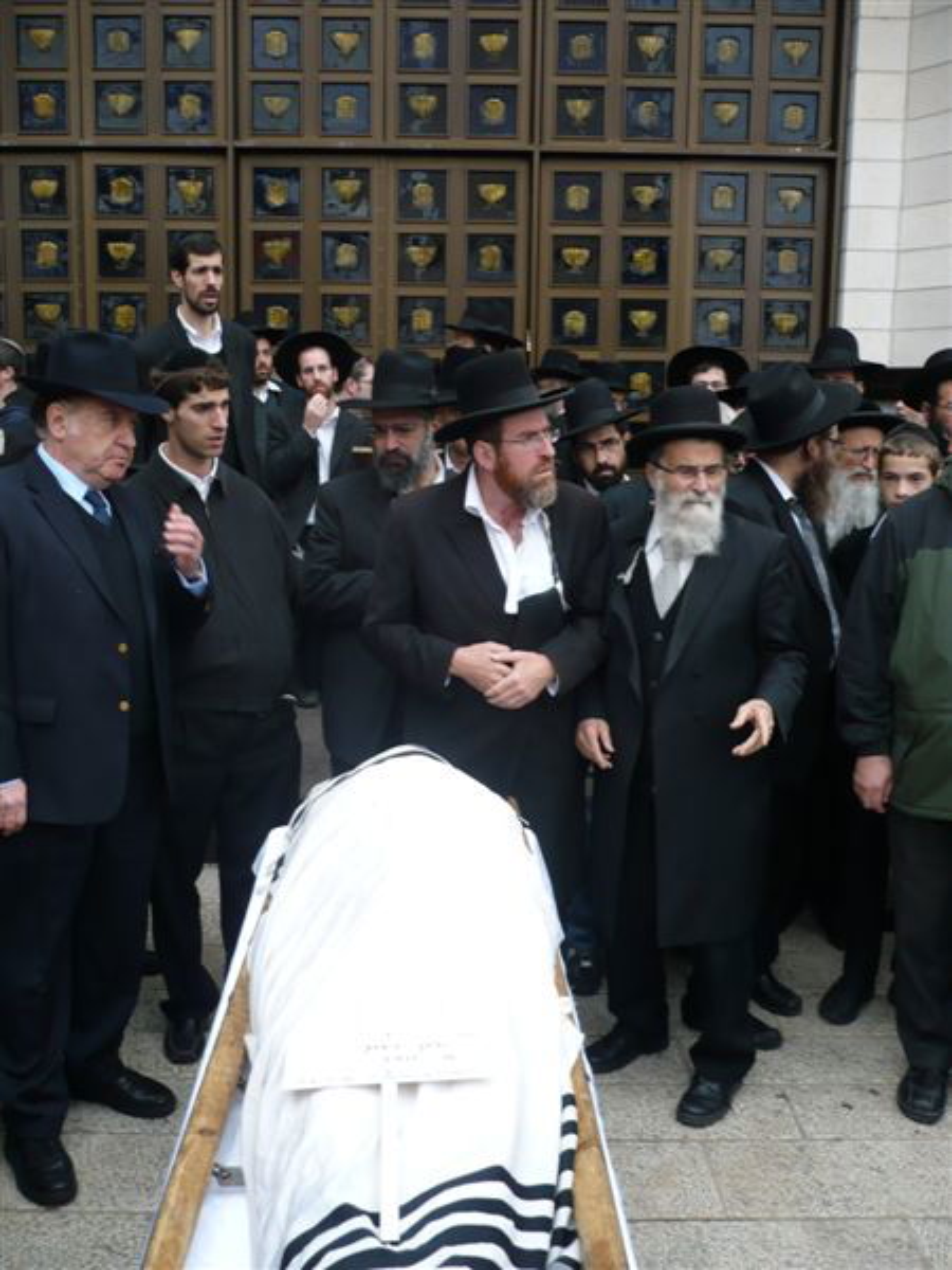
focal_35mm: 35
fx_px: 1283
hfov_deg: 40.7
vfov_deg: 52.6
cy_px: 635
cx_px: 476
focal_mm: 5.8
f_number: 2.8
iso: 100
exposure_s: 1/160
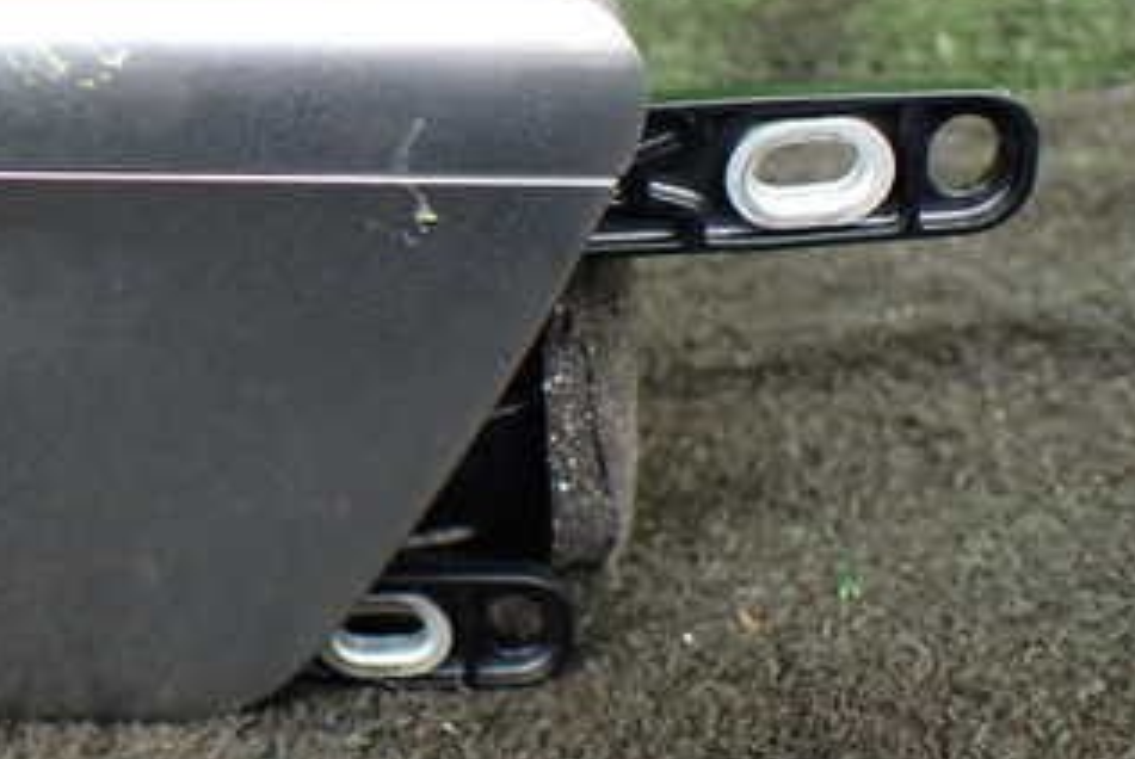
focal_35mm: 59
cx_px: 79
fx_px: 1862
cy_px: 150
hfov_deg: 32.0
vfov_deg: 22.7
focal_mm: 5.4
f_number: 2.3
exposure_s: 1/125
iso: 320
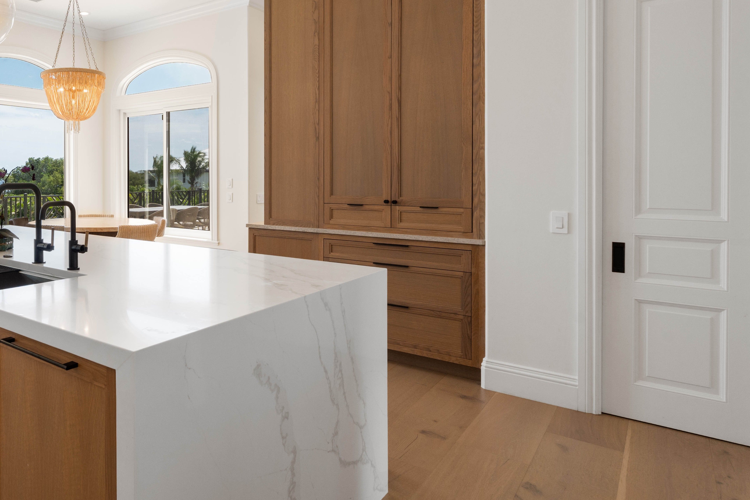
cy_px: 184
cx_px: 145
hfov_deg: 63.2
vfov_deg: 49.0
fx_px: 542
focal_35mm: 26
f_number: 9
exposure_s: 1/20
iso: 250
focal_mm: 16
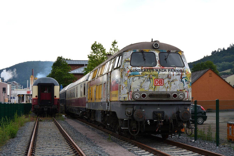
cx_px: 117
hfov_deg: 29.2
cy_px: 78
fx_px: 448
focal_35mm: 69
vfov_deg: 19.7
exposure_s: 1/320
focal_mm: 46
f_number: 6.3
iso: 250
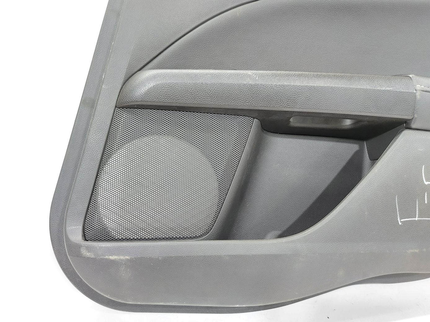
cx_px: 215
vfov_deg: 56.8
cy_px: 161
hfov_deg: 71.6
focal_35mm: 24
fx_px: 298
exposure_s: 1/25
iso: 250
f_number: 1.8
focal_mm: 5.23
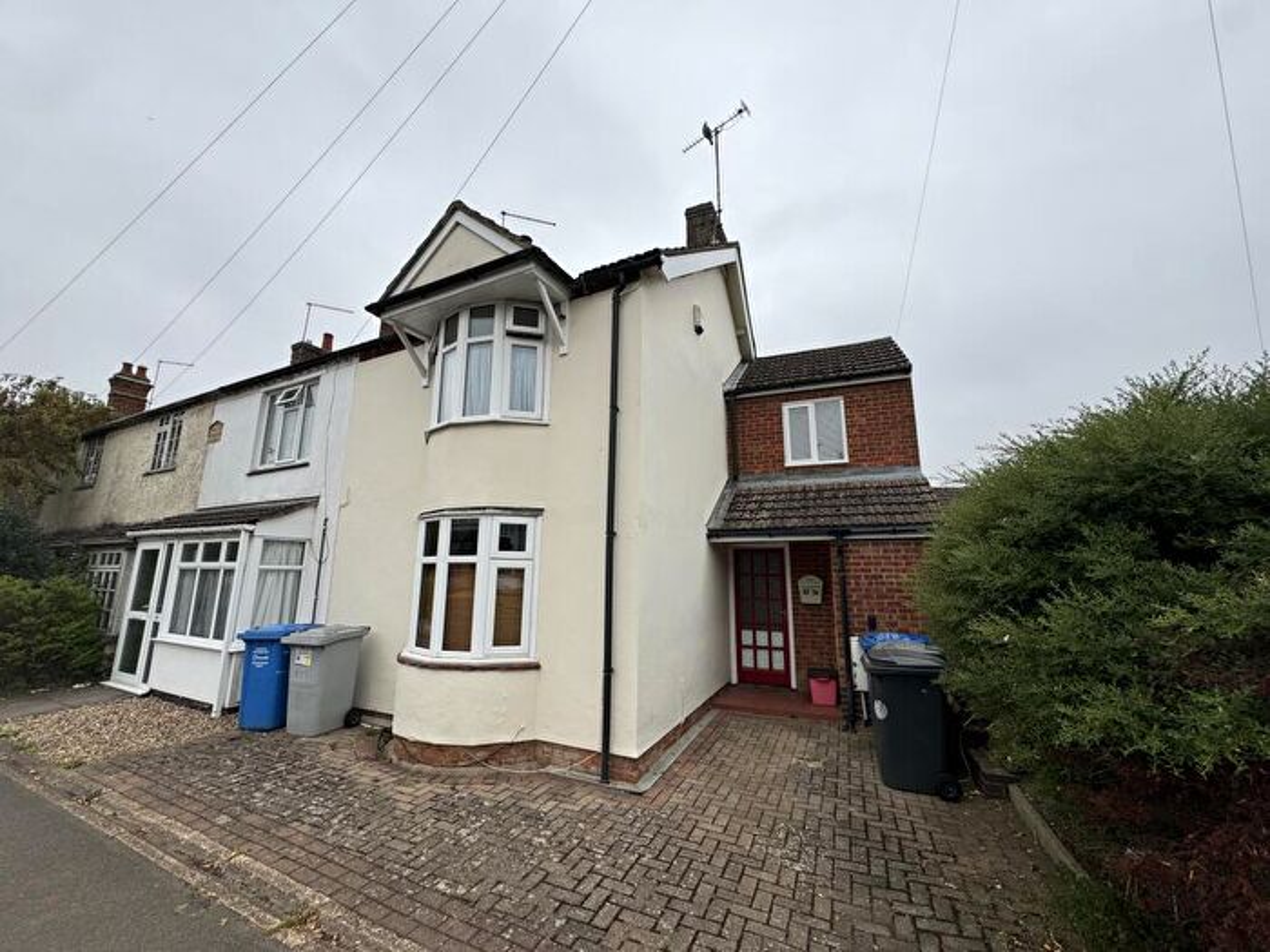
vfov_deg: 85.7
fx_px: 514
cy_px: 476
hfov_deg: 102.1
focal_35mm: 14
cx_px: 635
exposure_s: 1/370
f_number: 2.2
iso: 40
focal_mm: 2.22
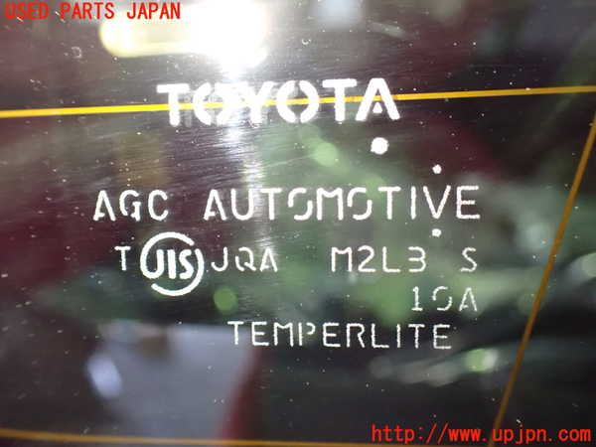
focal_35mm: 30
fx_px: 517
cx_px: 298
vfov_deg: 46.8
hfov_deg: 60.0
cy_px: 224
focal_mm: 5.4
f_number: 2.3
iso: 1250
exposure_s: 1/30
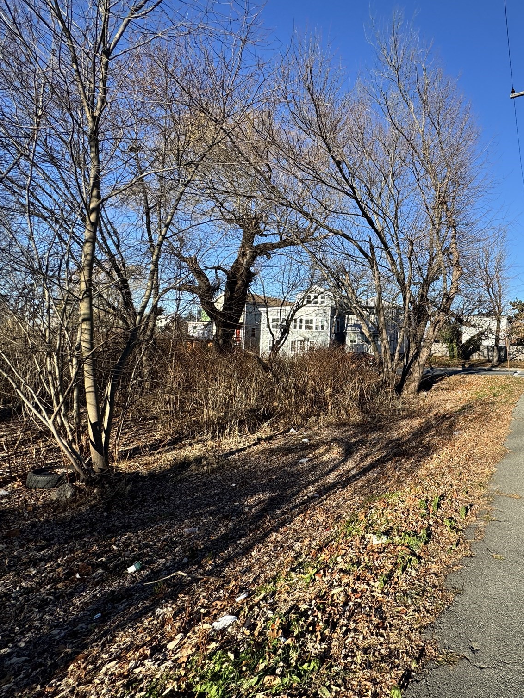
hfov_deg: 61.0
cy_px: 343
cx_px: 443
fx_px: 383
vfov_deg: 84.7
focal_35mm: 19
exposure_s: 1/1048
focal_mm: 2.22
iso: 40
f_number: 2.2
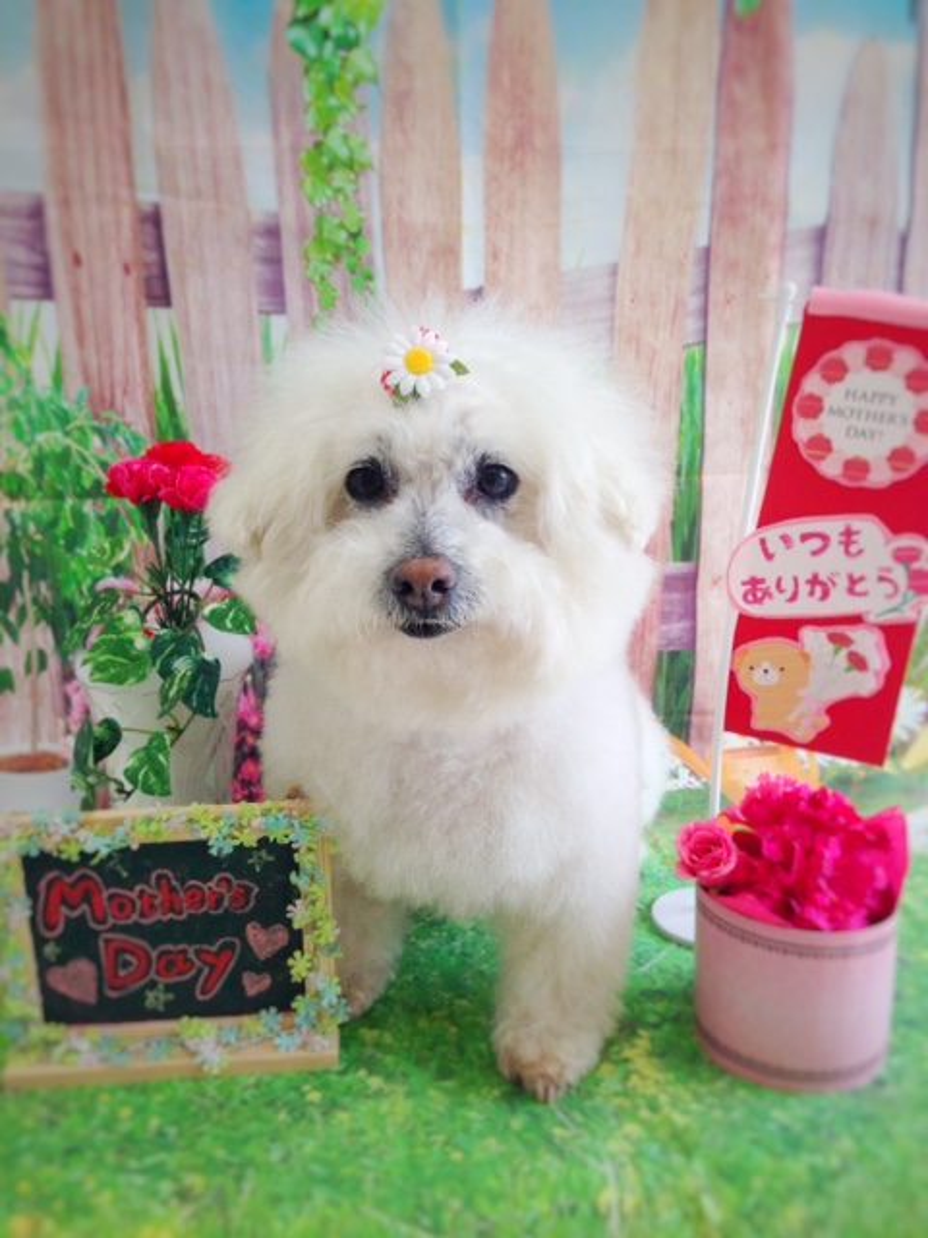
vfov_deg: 55.4
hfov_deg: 42.9
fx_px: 1180
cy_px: 619
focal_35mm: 33
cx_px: 464
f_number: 2.4
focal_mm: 4.12
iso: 64
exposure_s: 1/120
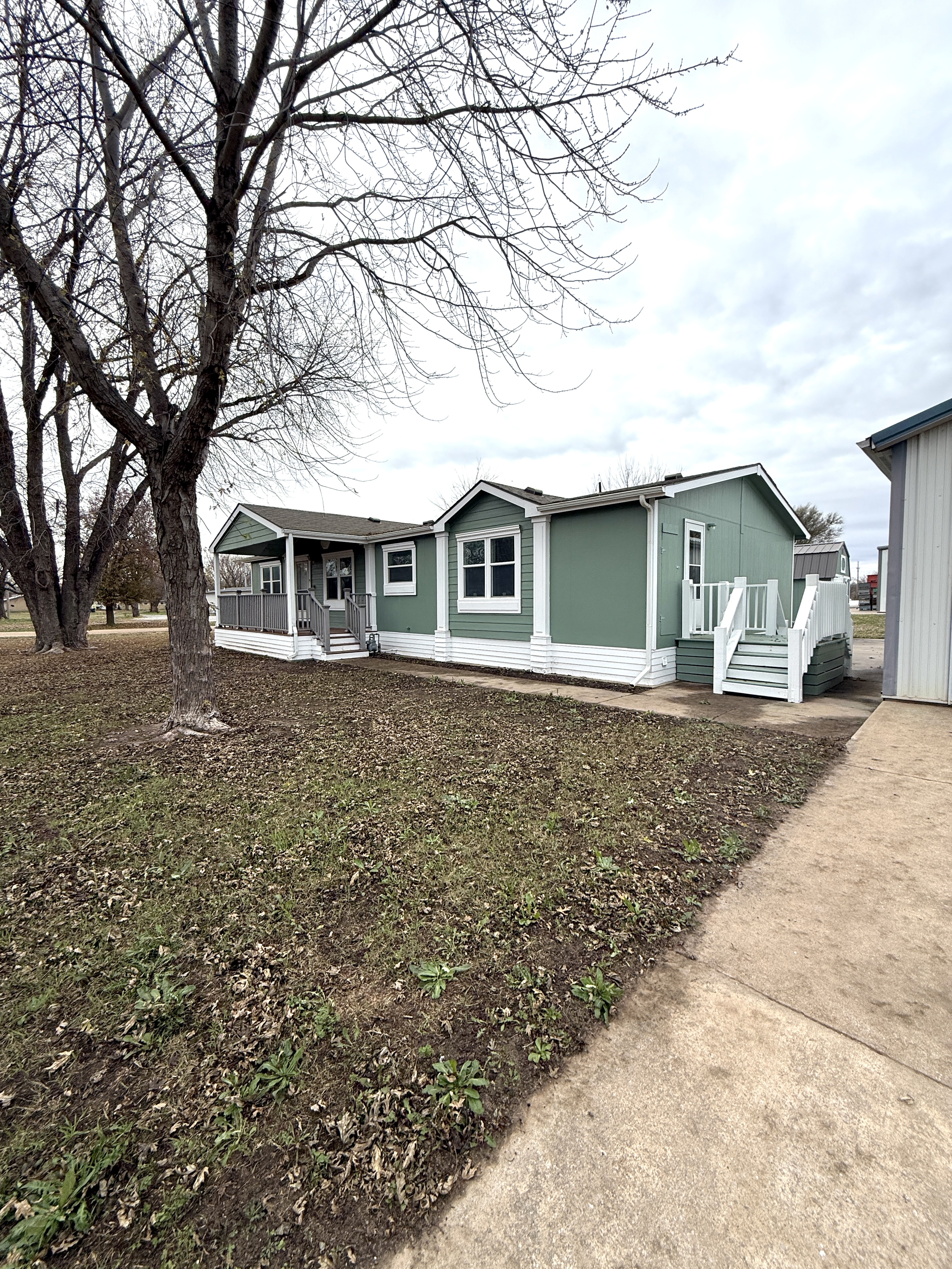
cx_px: 476
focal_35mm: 14
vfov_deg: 102.1
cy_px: 634
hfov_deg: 85.7
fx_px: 513
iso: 50
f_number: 2.2
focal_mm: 2.22
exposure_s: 1/1167
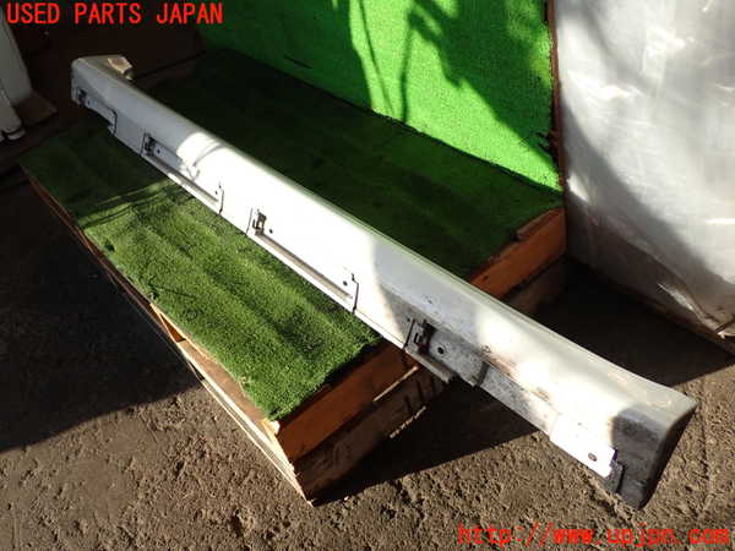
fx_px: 764
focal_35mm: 36
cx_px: 368
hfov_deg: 51.4
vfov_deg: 39.7
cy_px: 276
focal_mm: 6.37
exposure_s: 1/400
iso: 100
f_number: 2.5
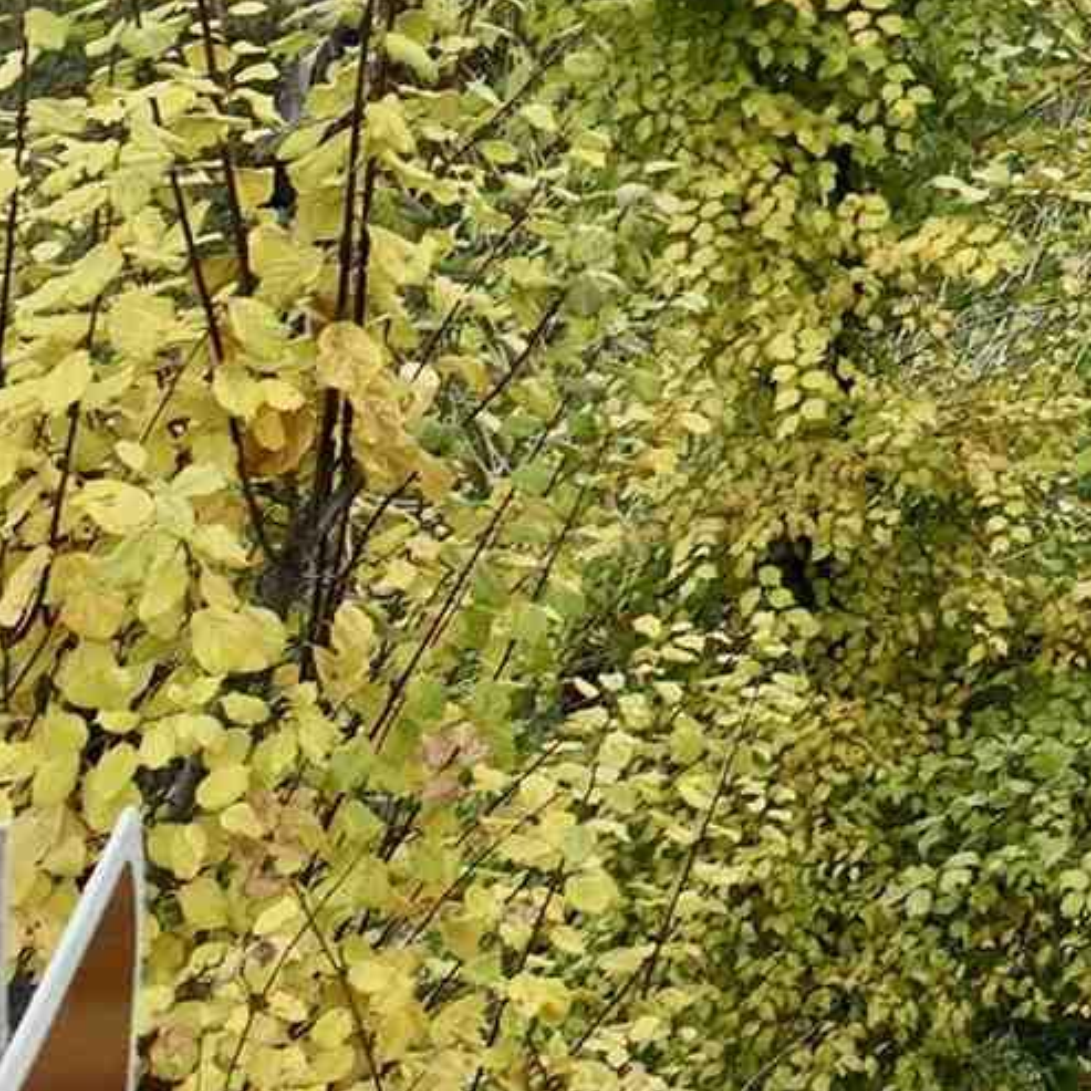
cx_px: 2919
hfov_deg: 10.6
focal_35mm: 132
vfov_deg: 11.9
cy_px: -1019
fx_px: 4707
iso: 200
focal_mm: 12.29
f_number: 2.8
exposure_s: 1/1250
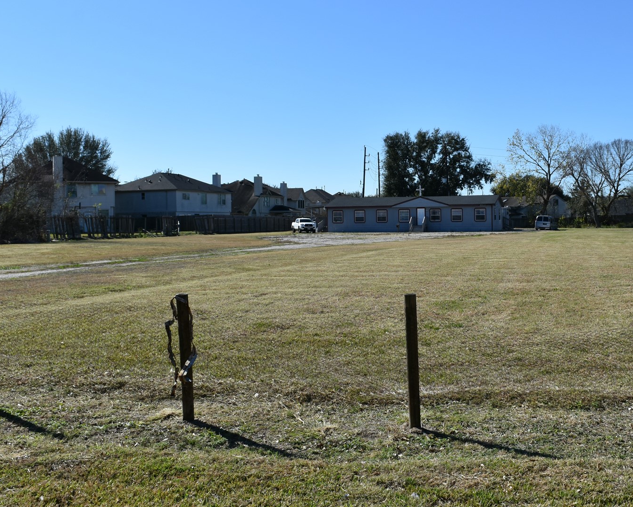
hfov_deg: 44.4
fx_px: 768
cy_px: 221
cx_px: 402
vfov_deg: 36.4
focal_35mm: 41
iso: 160
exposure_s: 1/500
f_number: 8
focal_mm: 18
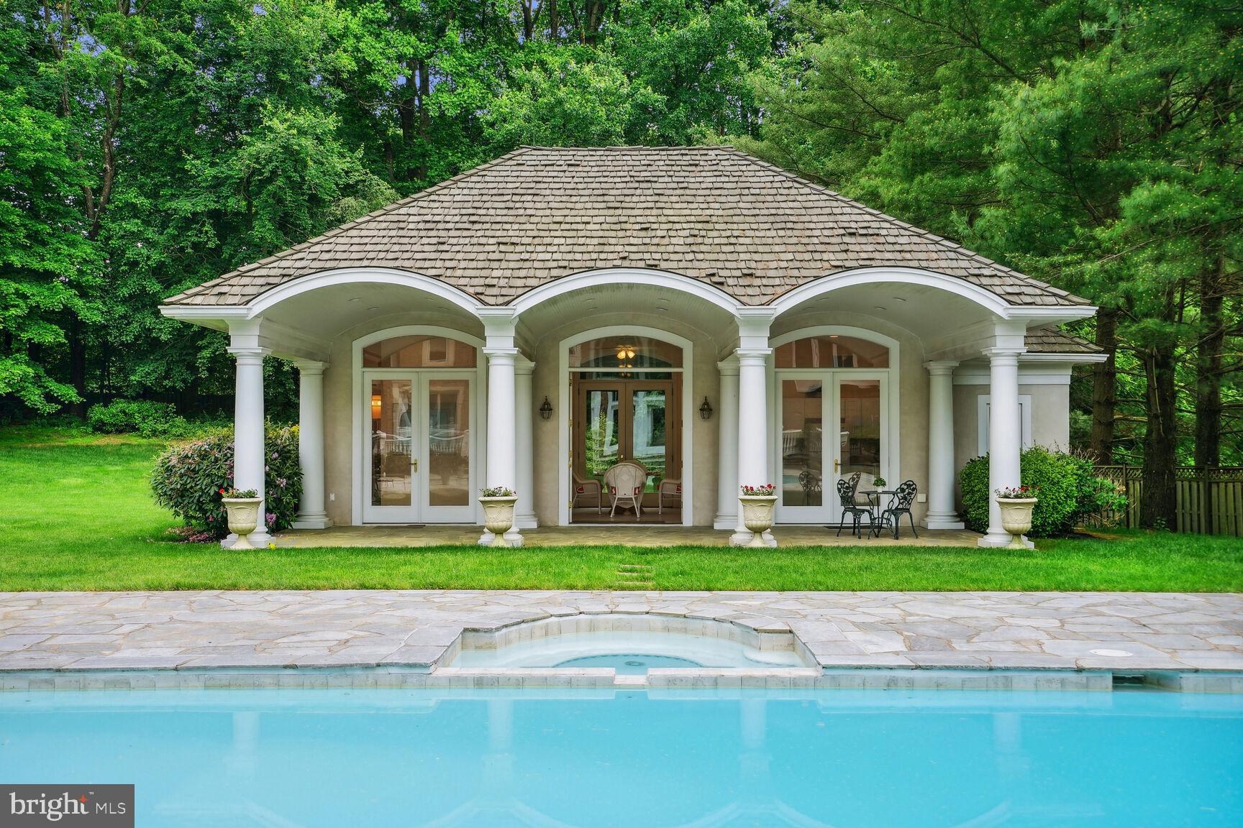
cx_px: 622
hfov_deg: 54.4
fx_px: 1208
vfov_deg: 37.9
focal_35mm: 35
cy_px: 414
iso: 400
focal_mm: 35
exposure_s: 1/250
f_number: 9
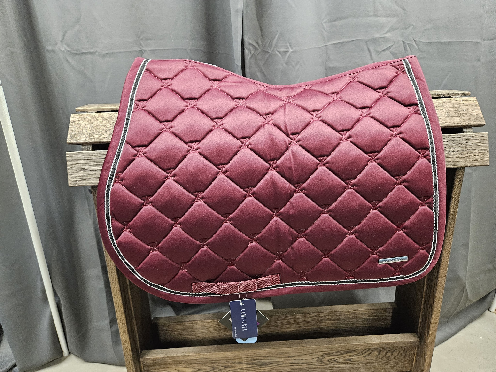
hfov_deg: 73.9
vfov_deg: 58.9
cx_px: 248
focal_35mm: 23
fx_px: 330
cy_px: 186
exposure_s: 1/100
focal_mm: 5.4
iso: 800
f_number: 1.8
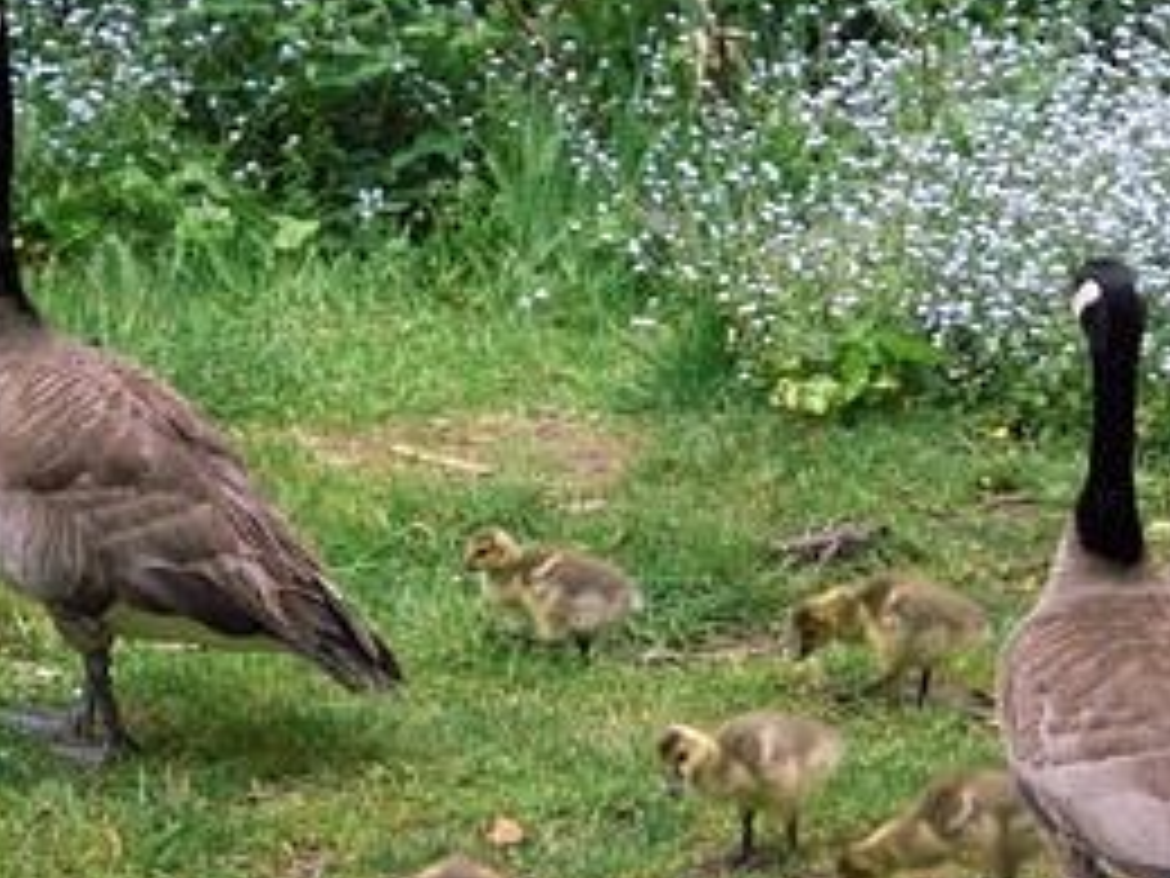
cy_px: 608
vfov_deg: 8.9
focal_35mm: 166
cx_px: 644
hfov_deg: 11.9
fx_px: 5611
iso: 400
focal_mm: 18.9
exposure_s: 1/200
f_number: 5.3
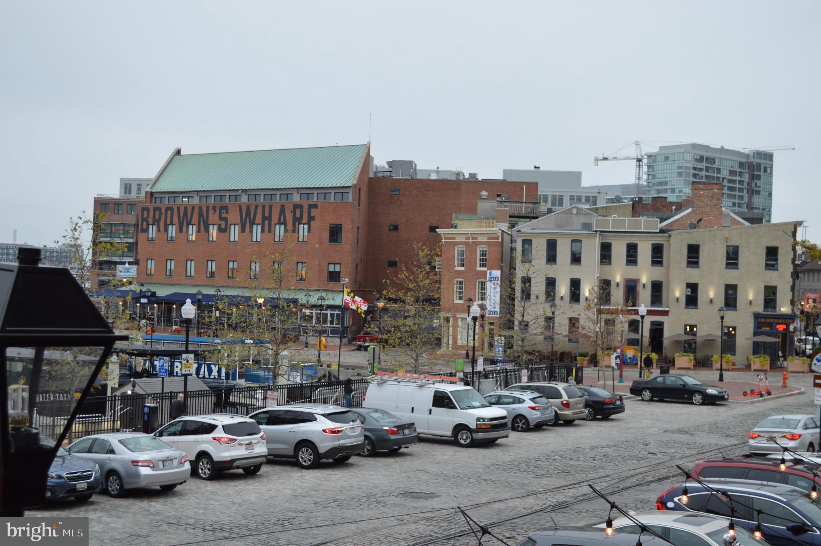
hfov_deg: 41.2
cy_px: 273
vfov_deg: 28.0
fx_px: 1094
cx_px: 410
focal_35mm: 48
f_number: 4.8
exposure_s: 1/40
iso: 400
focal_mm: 32
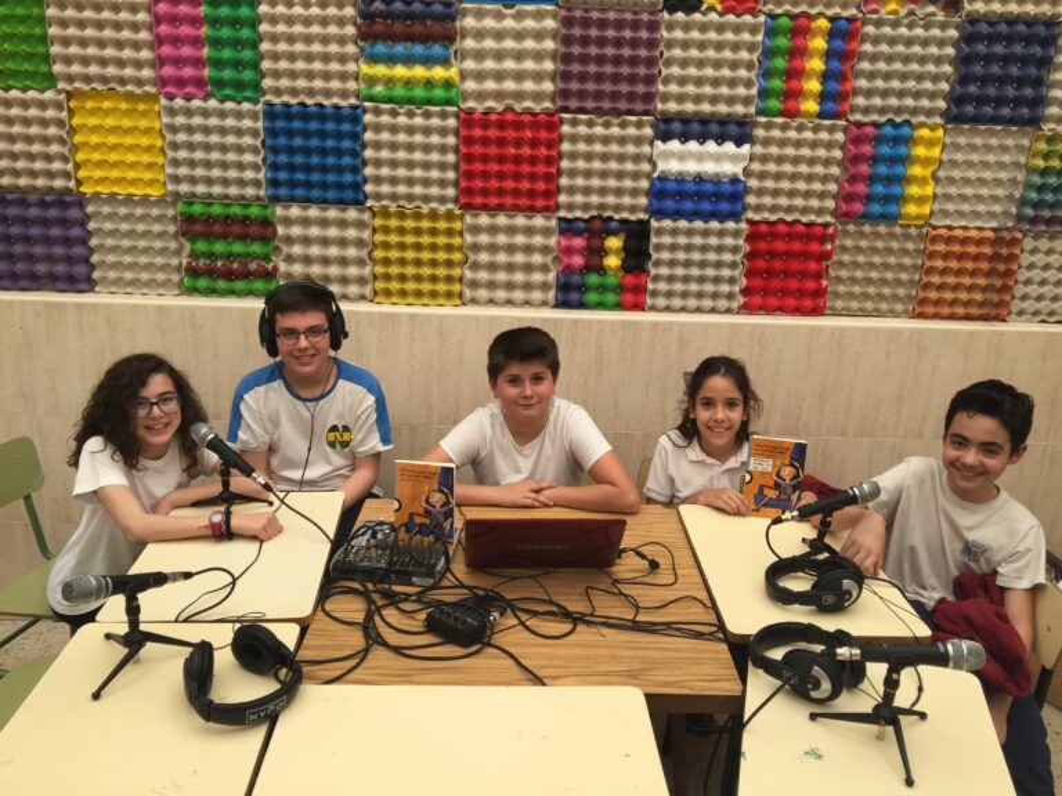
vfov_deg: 48.2
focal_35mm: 29
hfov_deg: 61.7
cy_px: 398
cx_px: 531
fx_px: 890
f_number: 2.2
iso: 32
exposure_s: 1/202
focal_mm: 4.15
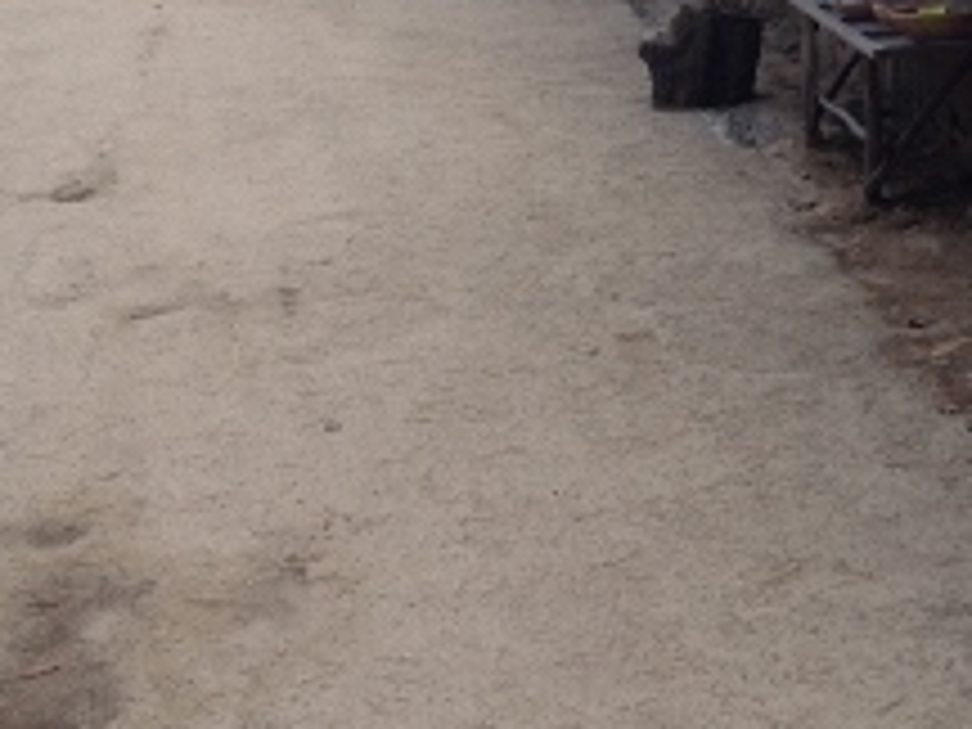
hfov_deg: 23.7
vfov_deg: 17.7
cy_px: -11
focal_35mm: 81
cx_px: 819
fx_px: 2274
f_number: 2.4
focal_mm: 4.28
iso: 50
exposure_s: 1/812
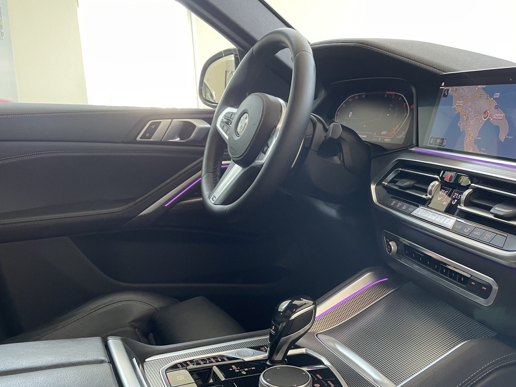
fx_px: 522
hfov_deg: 51.9
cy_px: 208
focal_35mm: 35
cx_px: 330
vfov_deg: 40.7
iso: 125
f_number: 1.6
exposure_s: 1/49
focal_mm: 4.2
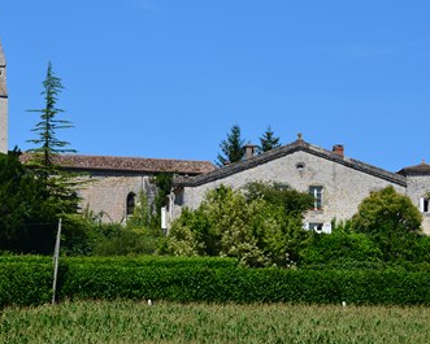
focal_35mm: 223
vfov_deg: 6.9
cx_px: 168
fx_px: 2835
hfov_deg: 8.7
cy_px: 176
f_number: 13
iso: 100
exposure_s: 1/200
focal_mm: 105
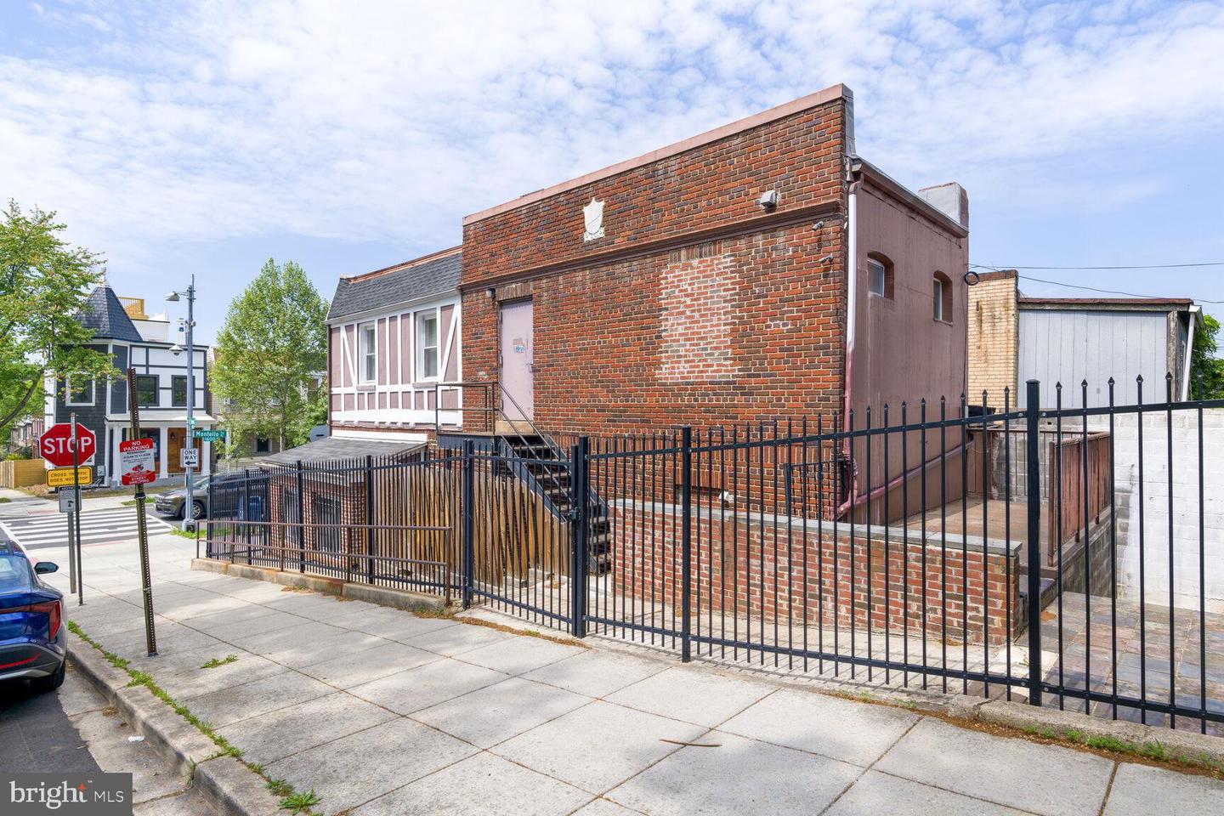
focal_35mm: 20
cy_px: 408
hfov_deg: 85.4
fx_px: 663
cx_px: 612
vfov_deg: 63.2
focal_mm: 19.5
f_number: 8
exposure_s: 1/500
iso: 200
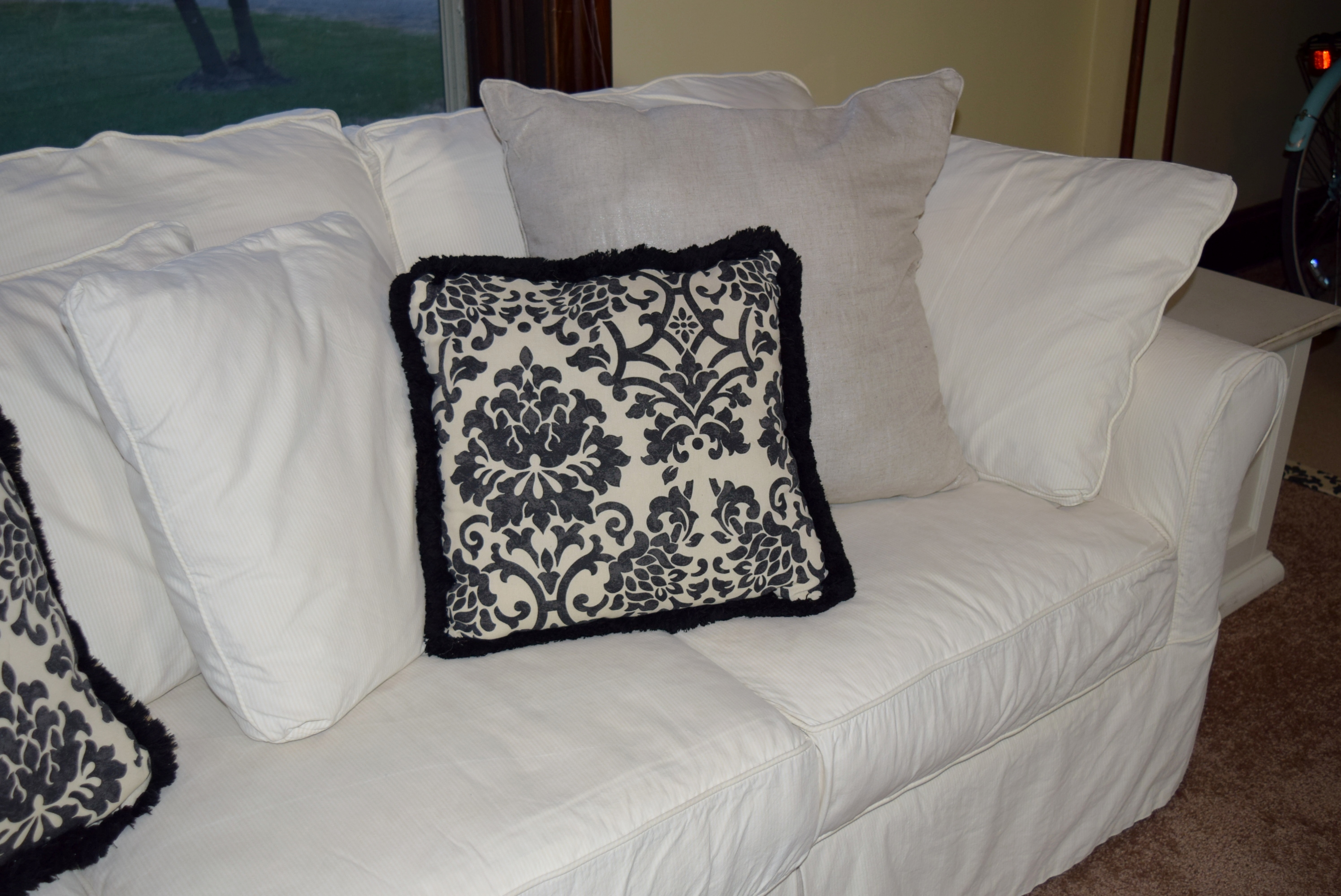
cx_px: 670
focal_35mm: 39
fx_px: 1454
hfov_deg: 49.5
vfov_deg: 34.3
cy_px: 448
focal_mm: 26
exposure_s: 1/60
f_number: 4
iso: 400
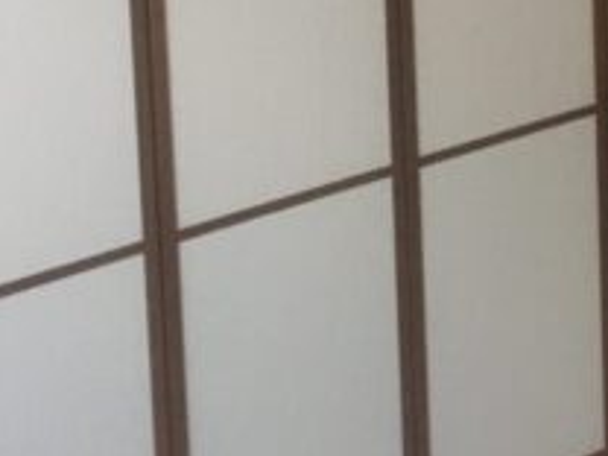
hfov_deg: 18.2
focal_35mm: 107
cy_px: -193
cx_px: 512
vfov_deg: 13.2
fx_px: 1879
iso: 200
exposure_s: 1/25
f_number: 2.2
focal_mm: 4.15
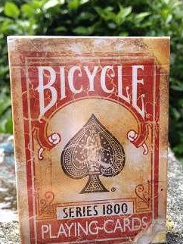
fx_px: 282
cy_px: 130
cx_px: 90
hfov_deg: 36.0
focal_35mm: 40
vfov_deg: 46.7
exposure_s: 1/175
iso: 64
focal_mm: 4.28
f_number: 2.4
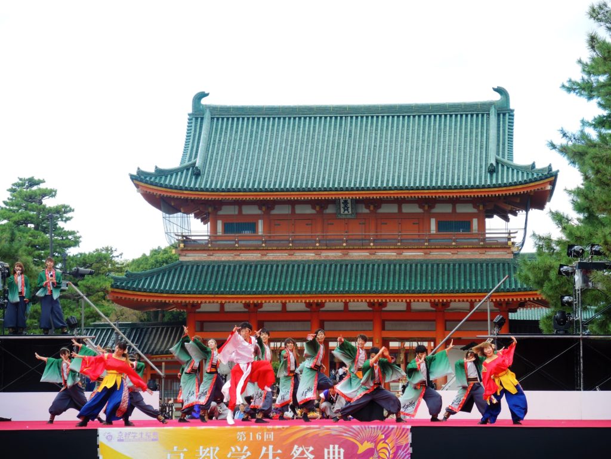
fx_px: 2065
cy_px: 230
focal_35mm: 117
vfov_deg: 12.7
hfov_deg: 16.8
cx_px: 306
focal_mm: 25
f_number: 3.5
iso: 125
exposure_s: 1/250
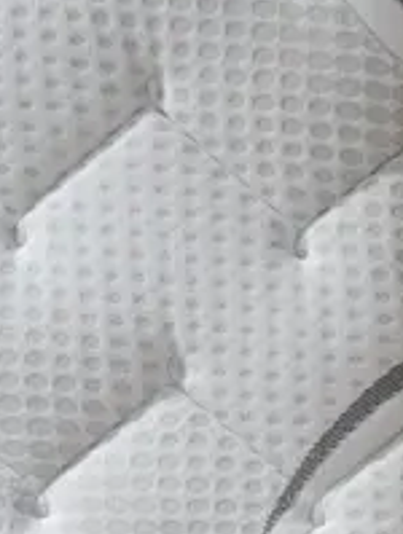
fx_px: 2228
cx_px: 896
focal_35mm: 144
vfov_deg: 11.9
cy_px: 1140
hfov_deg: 9.4
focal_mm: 14
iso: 800
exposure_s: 1/60
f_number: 4.5
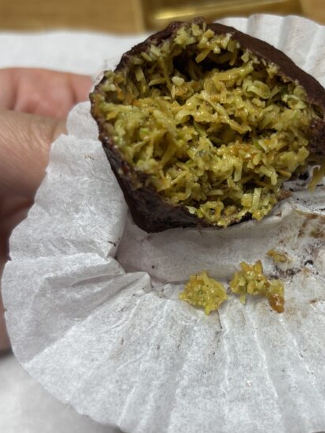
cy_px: 212
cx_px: 215
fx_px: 601
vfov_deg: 39.7
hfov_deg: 30.1
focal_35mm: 48
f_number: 1.6
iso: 80
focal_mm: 5.96
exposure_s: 1/120
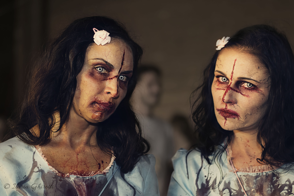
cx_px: 147
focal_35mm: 75
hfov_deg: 27.0
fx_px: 612
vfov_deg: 18.2
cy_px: 98
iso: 800
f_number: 1.8
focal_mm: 50
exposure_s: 1/60
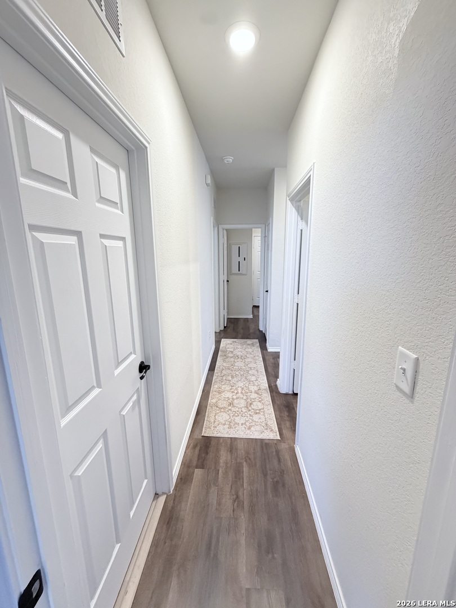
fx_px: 246
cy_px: 304
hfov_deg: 85.7
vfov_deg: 102.1
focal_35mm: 14
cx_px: 228
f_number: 2.2
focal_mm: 2.22
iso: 500
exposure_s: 1/60
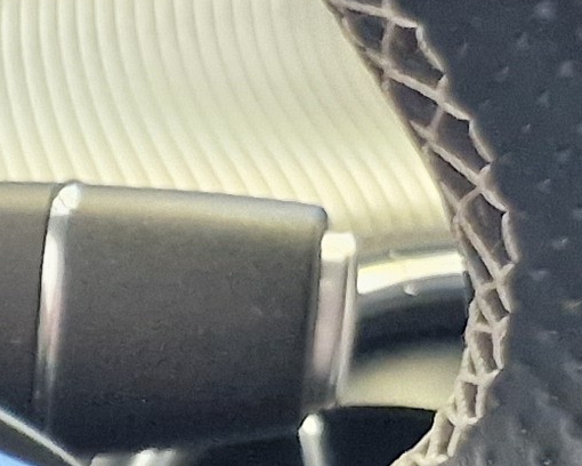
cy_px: 950
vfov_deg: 8.3
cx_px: -1432
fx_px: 3032
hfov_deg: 8.3
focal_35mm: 176
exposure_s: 1/100
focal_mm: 5.4
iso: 640
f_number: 1.8
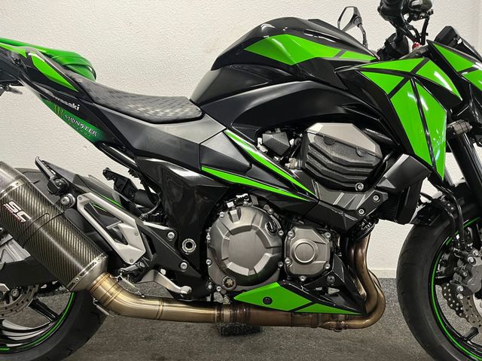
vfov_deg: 53.1
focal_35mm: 26
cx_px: 241
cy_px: 180
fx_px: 362
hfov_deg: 67.3
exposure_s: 1/50
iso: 250
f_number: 1.6
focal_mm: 5.1
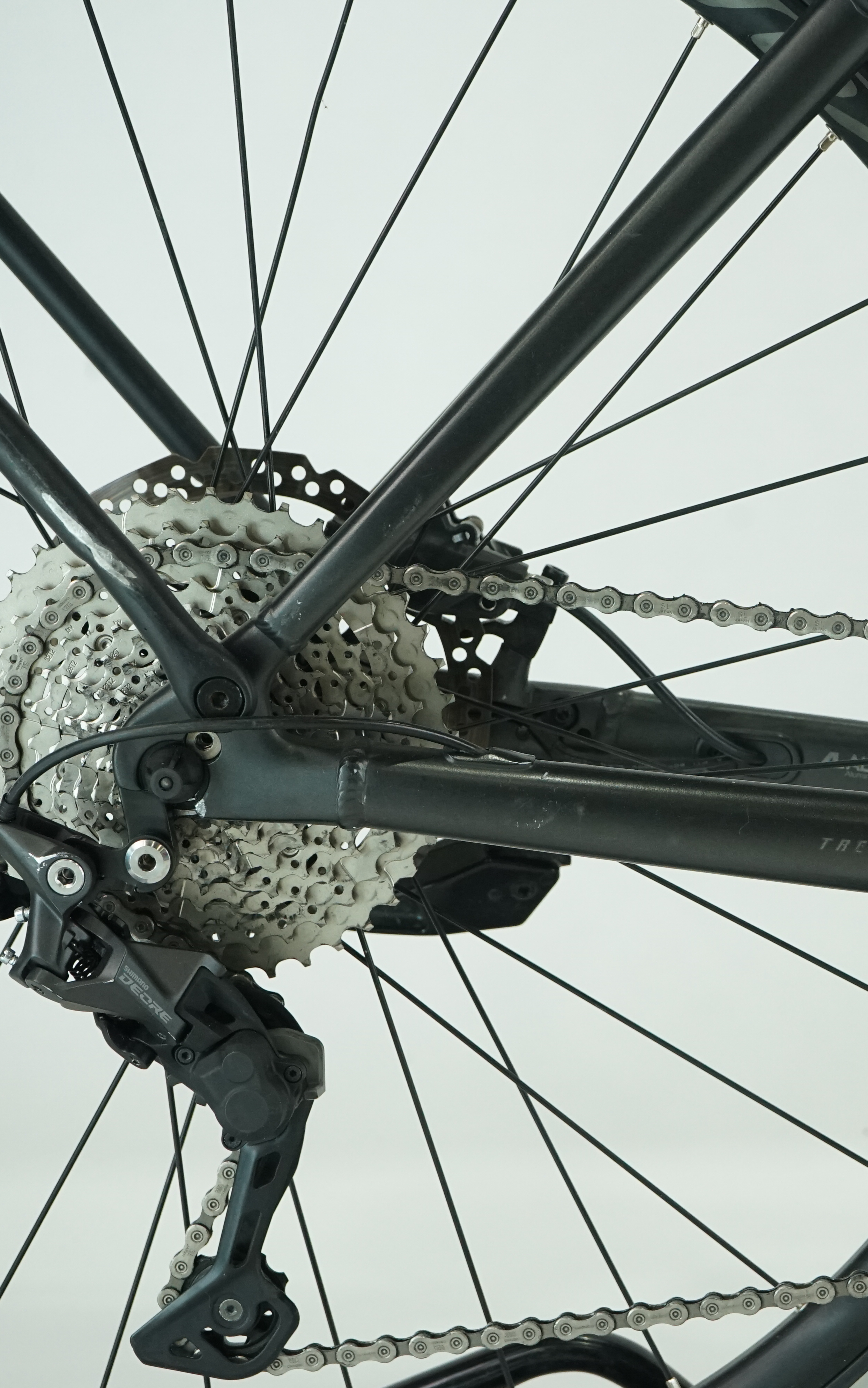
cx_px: 832
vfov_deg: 24.9
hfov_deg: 15.5
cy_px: 693
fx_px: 3141
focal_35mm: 83
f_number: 7.1
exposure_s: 1/200
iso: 2000
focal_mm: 54
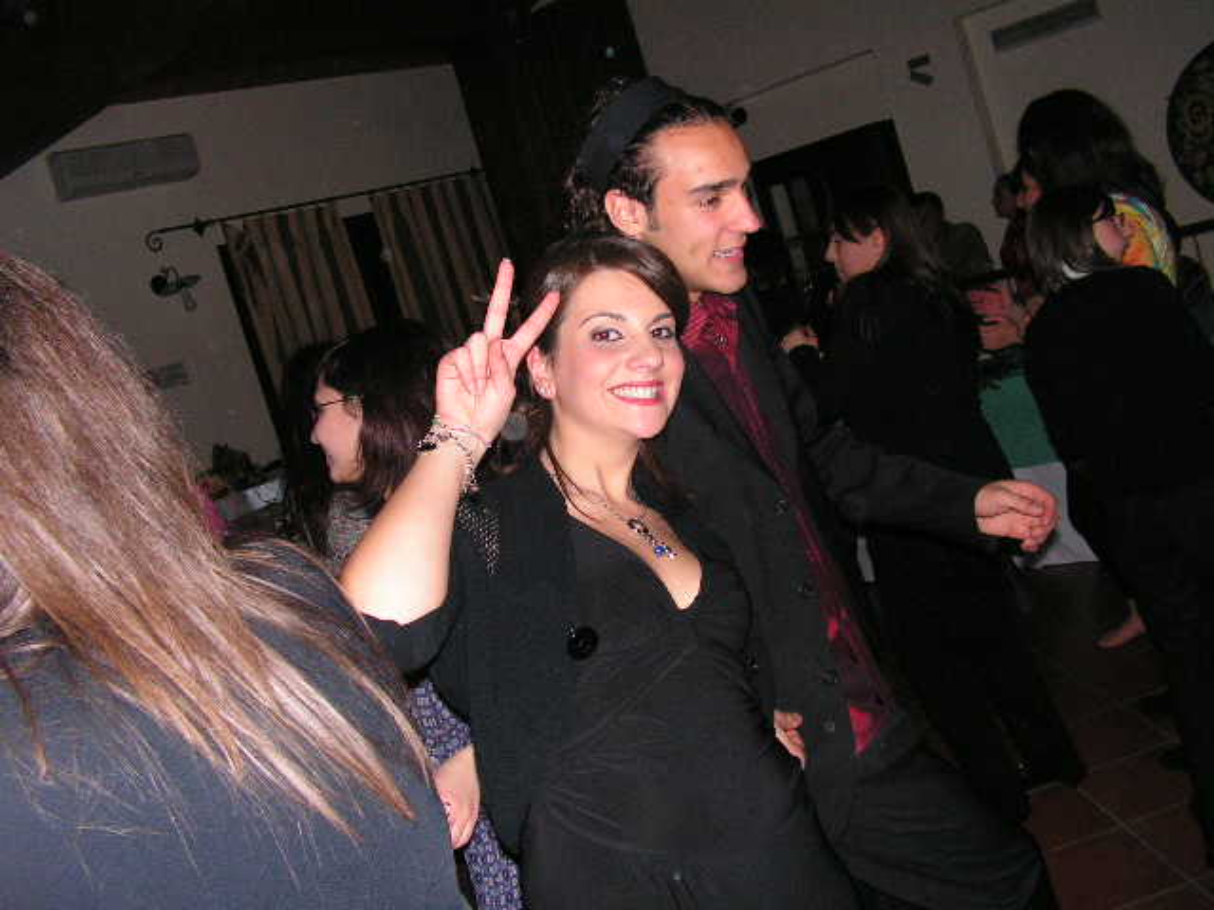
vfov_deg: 39.7
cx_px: 607
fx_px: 1263
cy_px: 455
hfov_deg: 51.4
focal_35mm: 36
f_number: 3.2
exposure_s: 1/40
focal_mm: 6
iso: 200
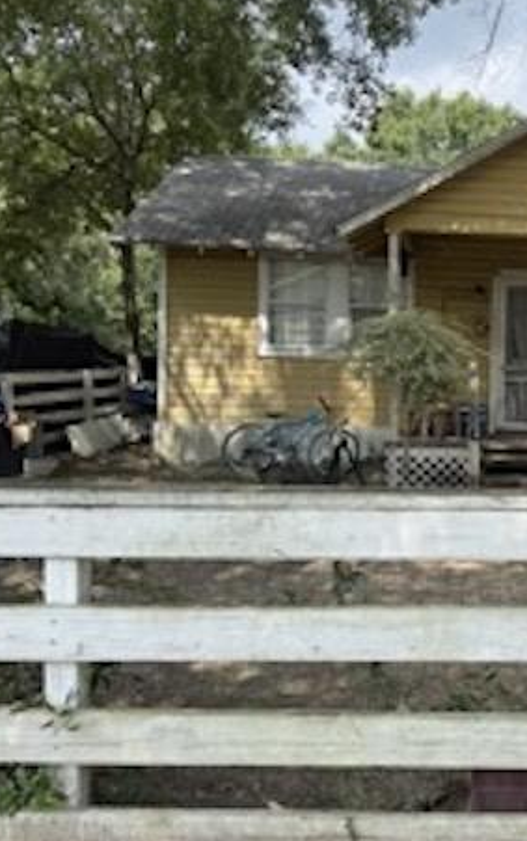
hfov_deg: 32.1
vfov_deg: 54.0
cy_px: 400
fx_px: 826
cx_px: 546
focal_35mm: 36
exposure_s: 1/1425
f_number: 1.78
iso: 80
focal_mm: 6.76
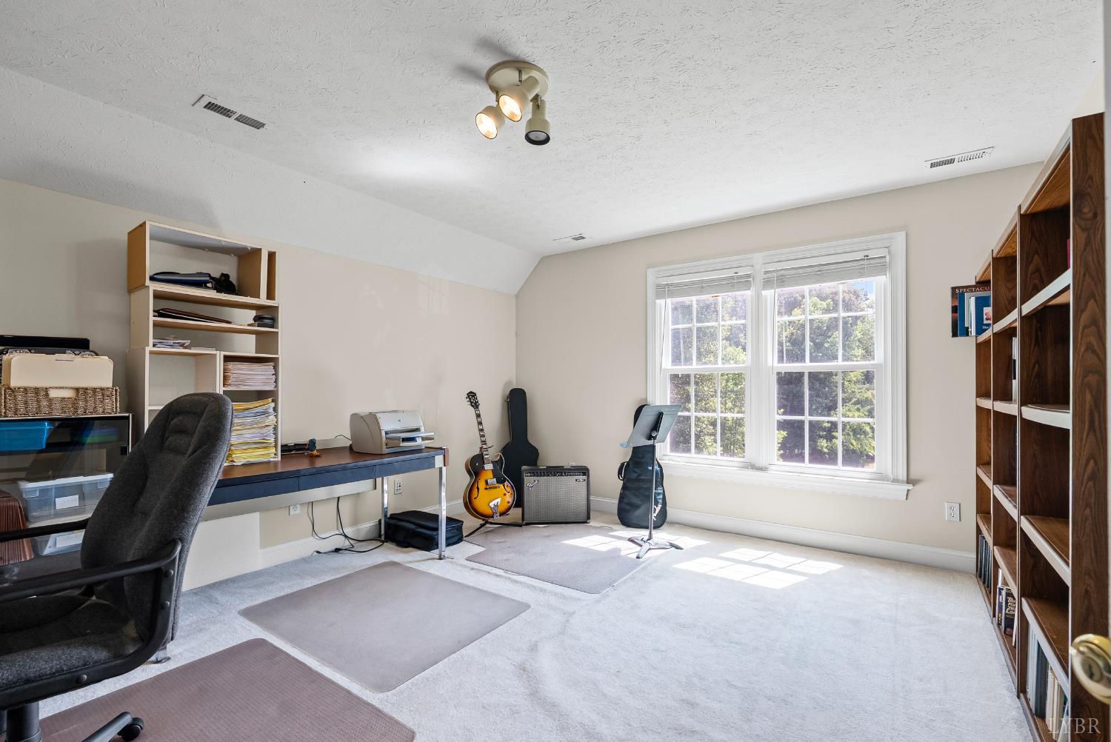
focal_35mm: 16
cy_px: 371
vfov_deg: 73.8
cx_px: 556
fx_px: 494
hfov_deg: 96.7
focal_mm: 16
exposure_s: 1/10
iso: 800
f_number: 8
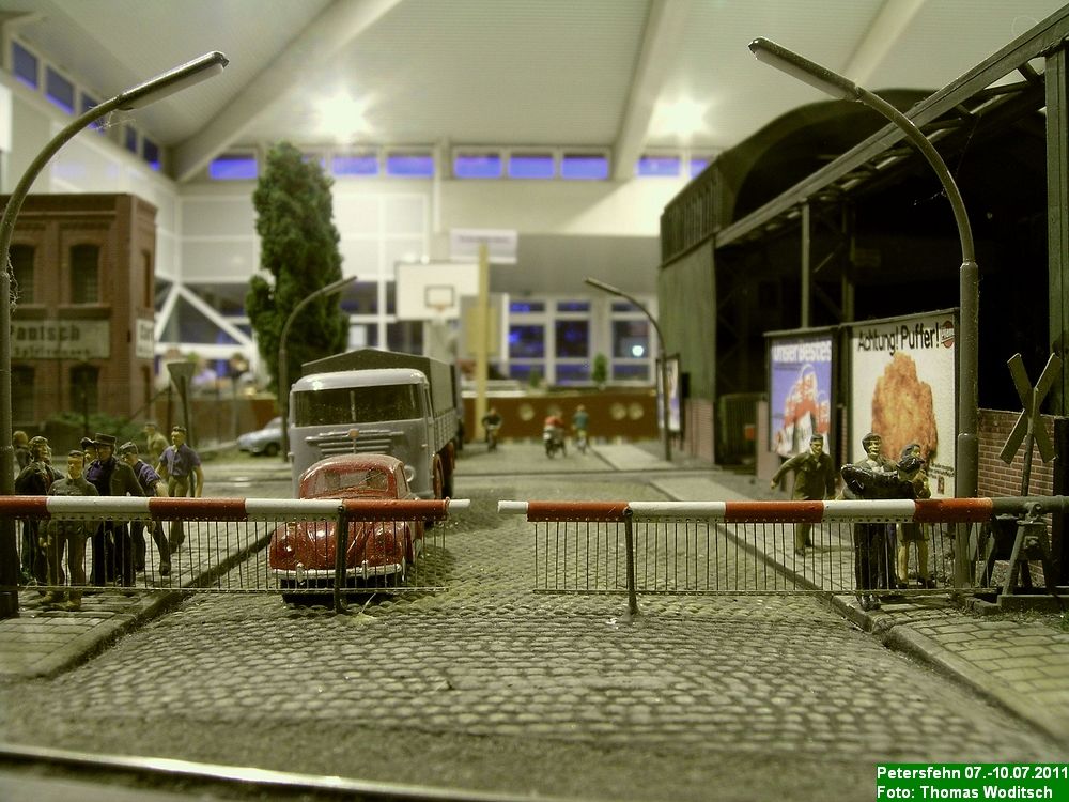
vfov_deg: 25.2
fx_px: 1791
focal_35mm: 58
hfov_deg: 33.2
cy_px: 401
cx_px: 534
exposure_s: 1
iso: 50
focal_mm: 5.8
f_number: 5.6
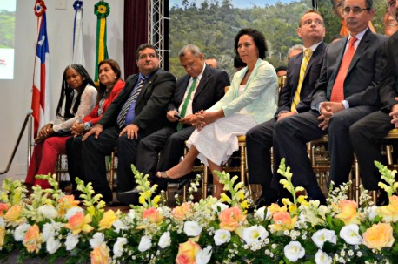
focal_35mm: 59
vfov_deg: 22.3
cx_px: 288
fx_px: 651
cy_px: 23
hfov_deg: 33.5
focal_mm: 18
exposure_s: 1/60
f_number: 3.5
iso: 1800
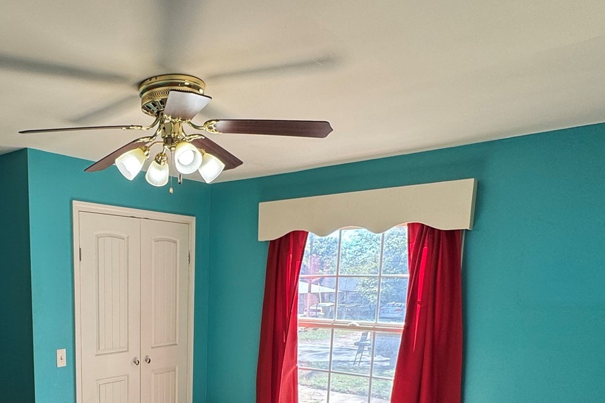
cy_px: 364
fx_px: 521
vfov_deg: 39.2
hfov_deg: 56.3
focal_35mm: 31
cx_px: 127
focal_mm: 2.22
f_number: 2.2
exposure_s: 1/99
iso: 64
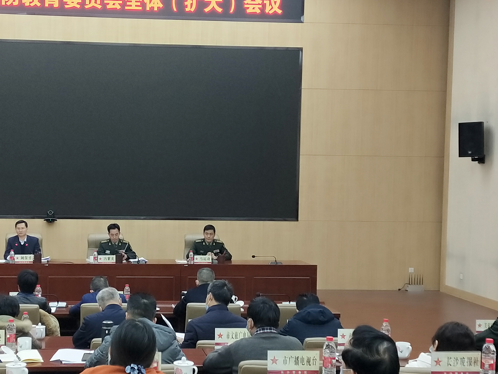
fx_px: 734
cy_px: 208
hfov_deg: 37.0
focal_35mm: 51
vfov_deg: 28.5
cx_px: 158
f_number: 1.7
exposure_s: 1/50
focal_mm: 3.99
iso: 147
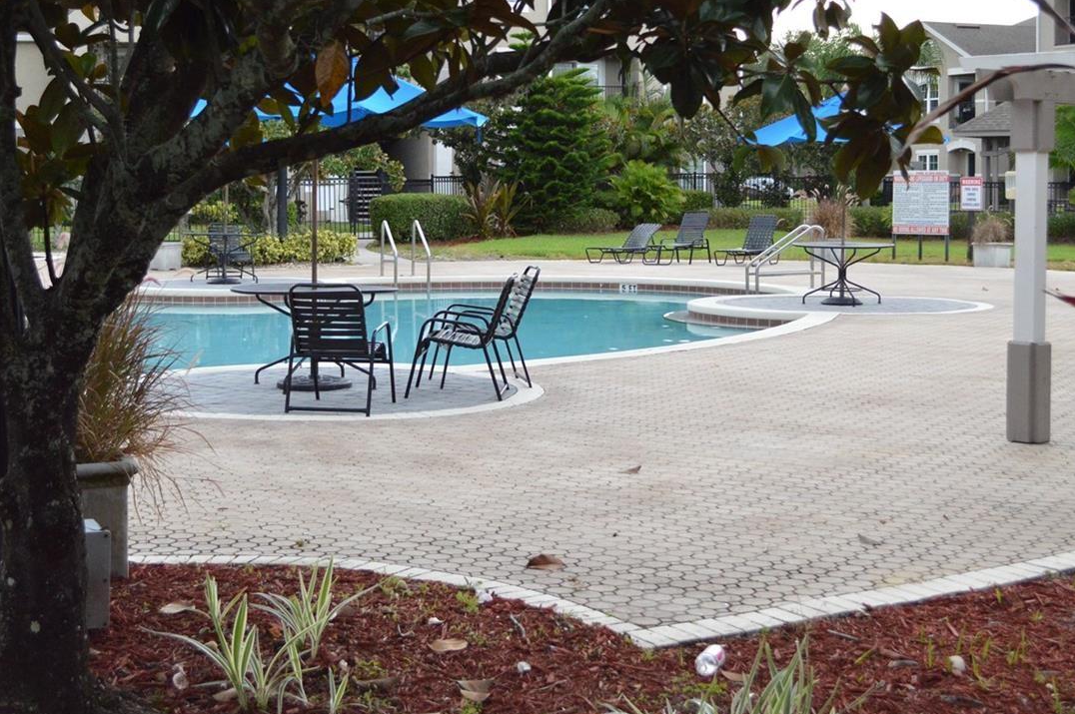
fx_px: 1730
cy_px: 253
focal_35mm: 58
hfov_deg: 34.5
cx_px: 541
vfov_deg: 23.3
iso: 1800
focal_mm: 26
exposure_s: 1/500
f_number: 4.2
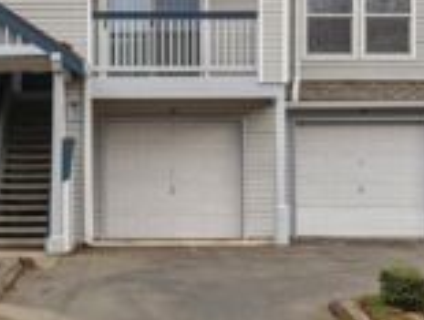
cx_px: 153
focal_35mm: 104
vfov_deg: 14.0
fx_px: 1277
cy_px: -34
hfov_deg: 18.8
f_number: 8
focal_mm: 28
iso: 200
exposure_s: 1/125
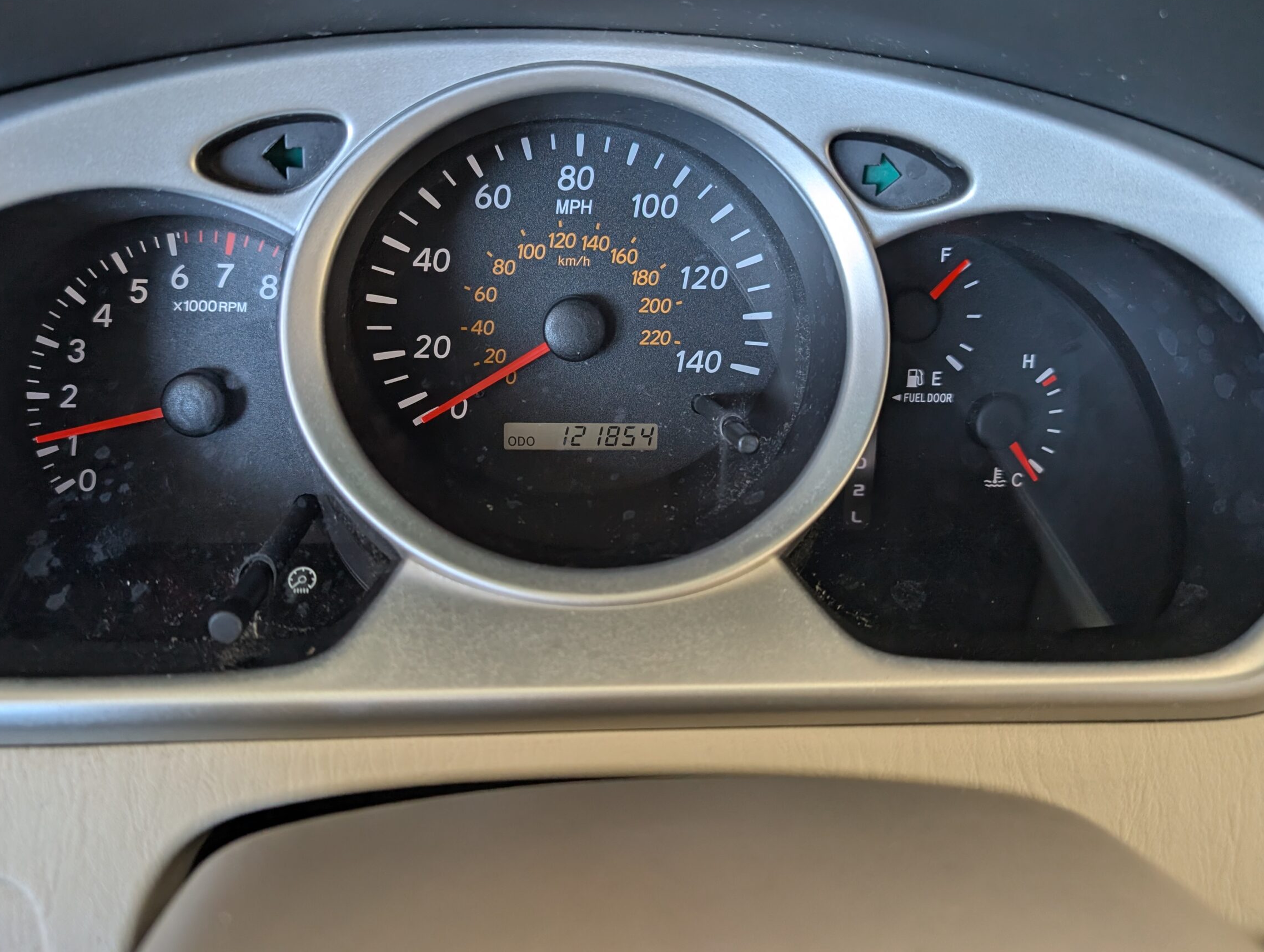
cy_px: 439
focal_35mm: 27
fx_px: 987
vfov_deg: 51.4
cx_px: 608
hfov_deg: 65.2
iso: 143
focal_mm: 6.9
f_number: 1.68
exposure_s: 1/113
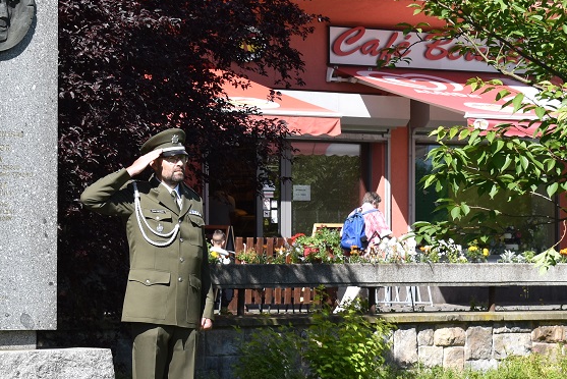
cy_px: 188
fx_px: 2442
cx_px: 324
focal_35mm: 155
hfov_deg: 13.2
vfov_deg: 8.9
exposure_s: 1/320
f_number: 9
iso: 200
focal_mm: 48
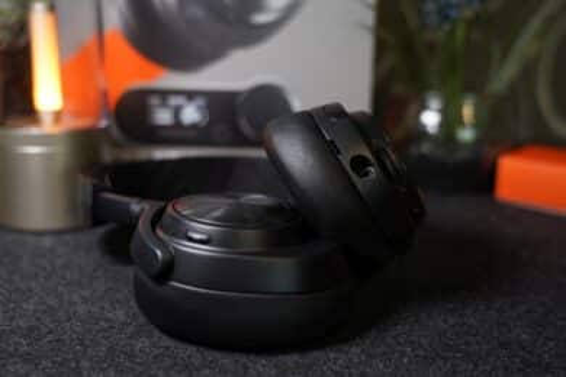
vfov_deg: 31.9
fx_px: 660
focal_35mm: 42
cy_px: 188
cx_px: 283
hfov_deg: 46.4
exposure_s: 1/50
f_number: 4
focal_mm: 42
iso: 500
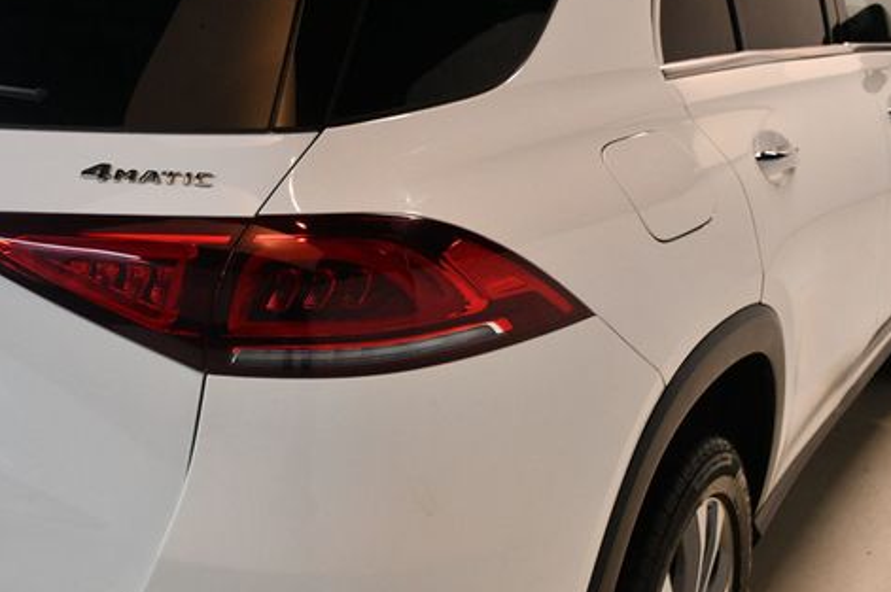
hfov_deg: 37.3
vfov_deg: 25.4
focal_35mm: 53
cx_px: 331
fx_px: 1310
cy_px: 374
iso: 1000
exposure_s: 1/125
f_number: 3.8
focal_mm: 26
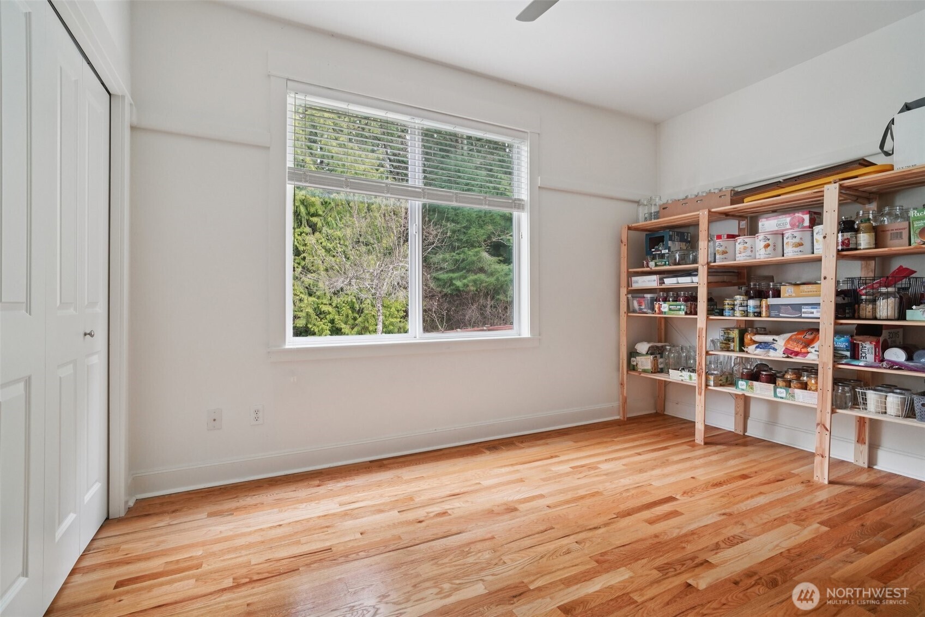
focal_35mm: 16
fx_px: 411
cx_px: 462
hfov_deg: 96.7
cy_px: 308
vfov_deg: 73.7
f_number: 8
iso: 1600
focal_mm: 16
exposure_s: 1/50
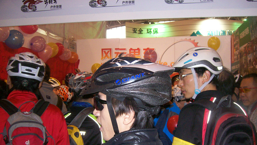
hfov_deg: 51.6
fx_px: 266
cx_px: 130
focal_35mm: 39
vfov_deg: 30.2
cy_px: 97
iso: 200
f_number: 2.8
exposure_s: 1/64
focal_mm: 5.8
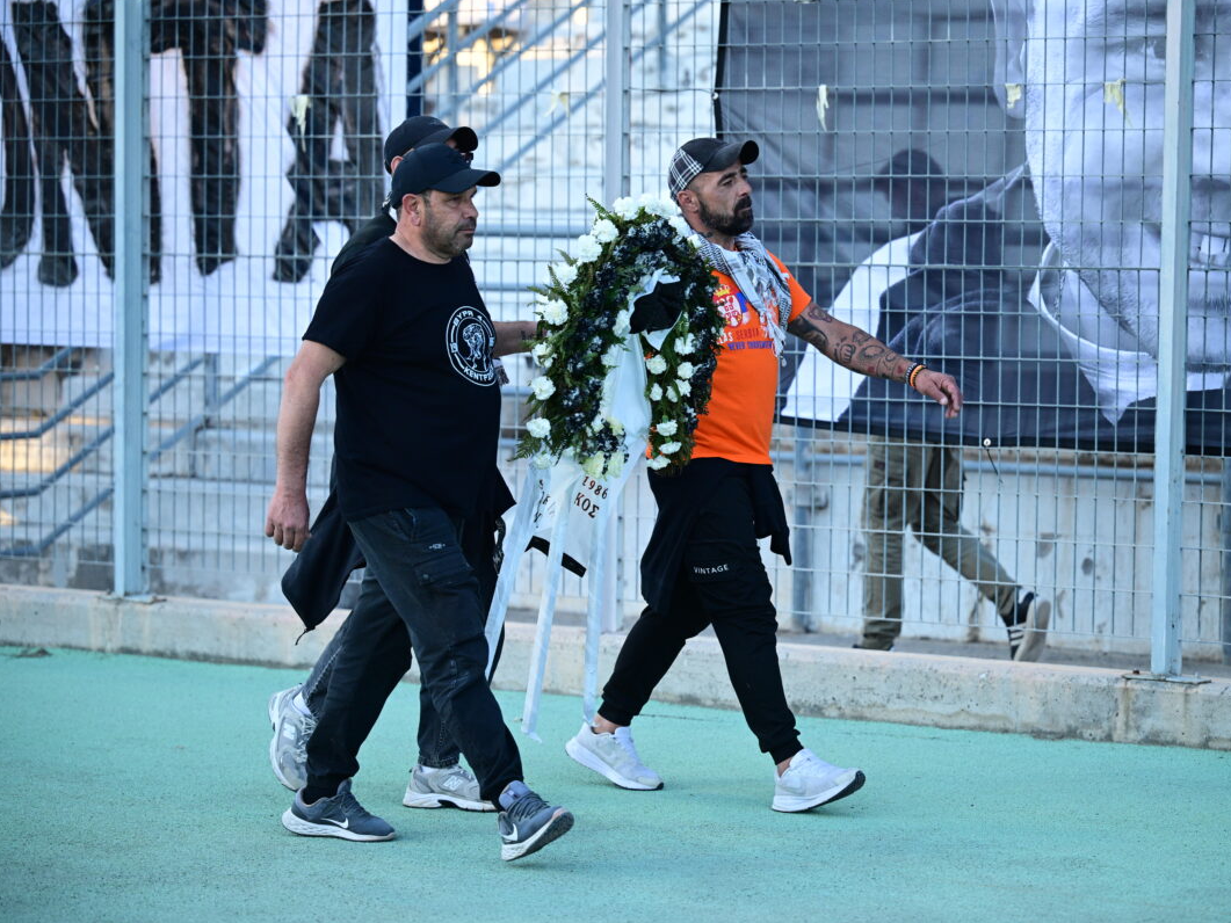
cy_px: 460
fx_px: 3983
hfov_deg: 17.6
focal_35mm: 112
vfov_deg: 13.2
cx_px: 672
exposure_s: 1/1000
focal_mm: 103
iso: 640
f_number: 2.8
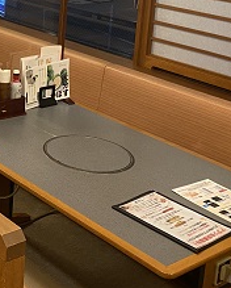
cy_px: 14
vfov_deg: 26.0
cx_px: -79
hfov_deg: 19.9
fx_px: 597
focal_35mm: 70
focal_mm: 4.25
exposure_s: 1/60
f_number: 1.8
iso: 250
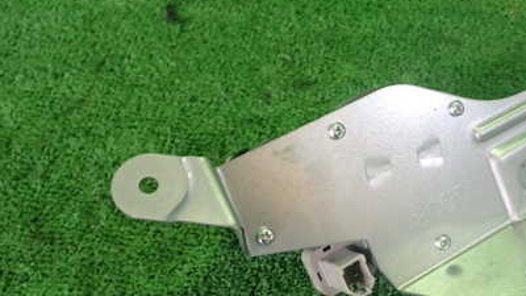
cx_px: 372
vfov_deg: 24.3
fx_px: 683
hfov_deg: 41.3
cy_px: 192
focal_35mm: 49
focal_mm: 5.4
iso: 200
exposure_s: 1/30
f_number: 2.3
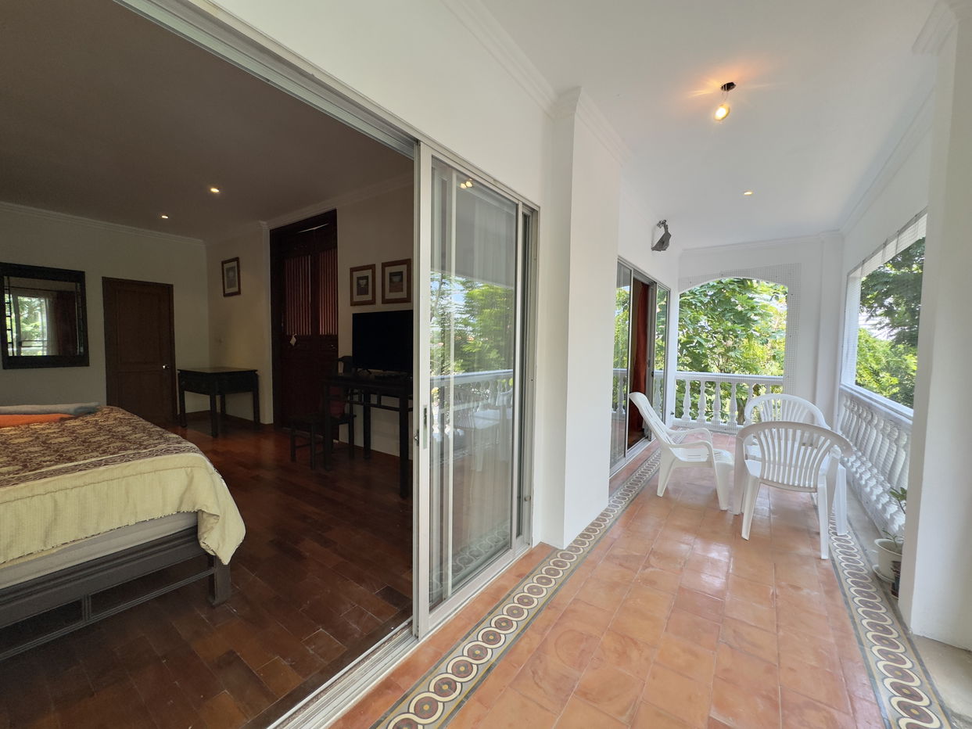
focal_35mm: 14
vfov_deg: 85.7
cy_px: 364
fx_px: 393
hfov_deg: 102.1
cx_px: 486
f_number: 2.2
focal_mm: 2.22
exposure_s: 1/100
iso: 64
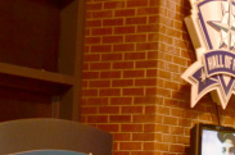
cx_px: 371
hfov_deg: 15.7
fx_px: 768
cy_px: 72
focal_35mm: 118
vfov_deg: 11.5
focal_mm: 18
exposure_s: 1/60
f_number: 4
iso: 640
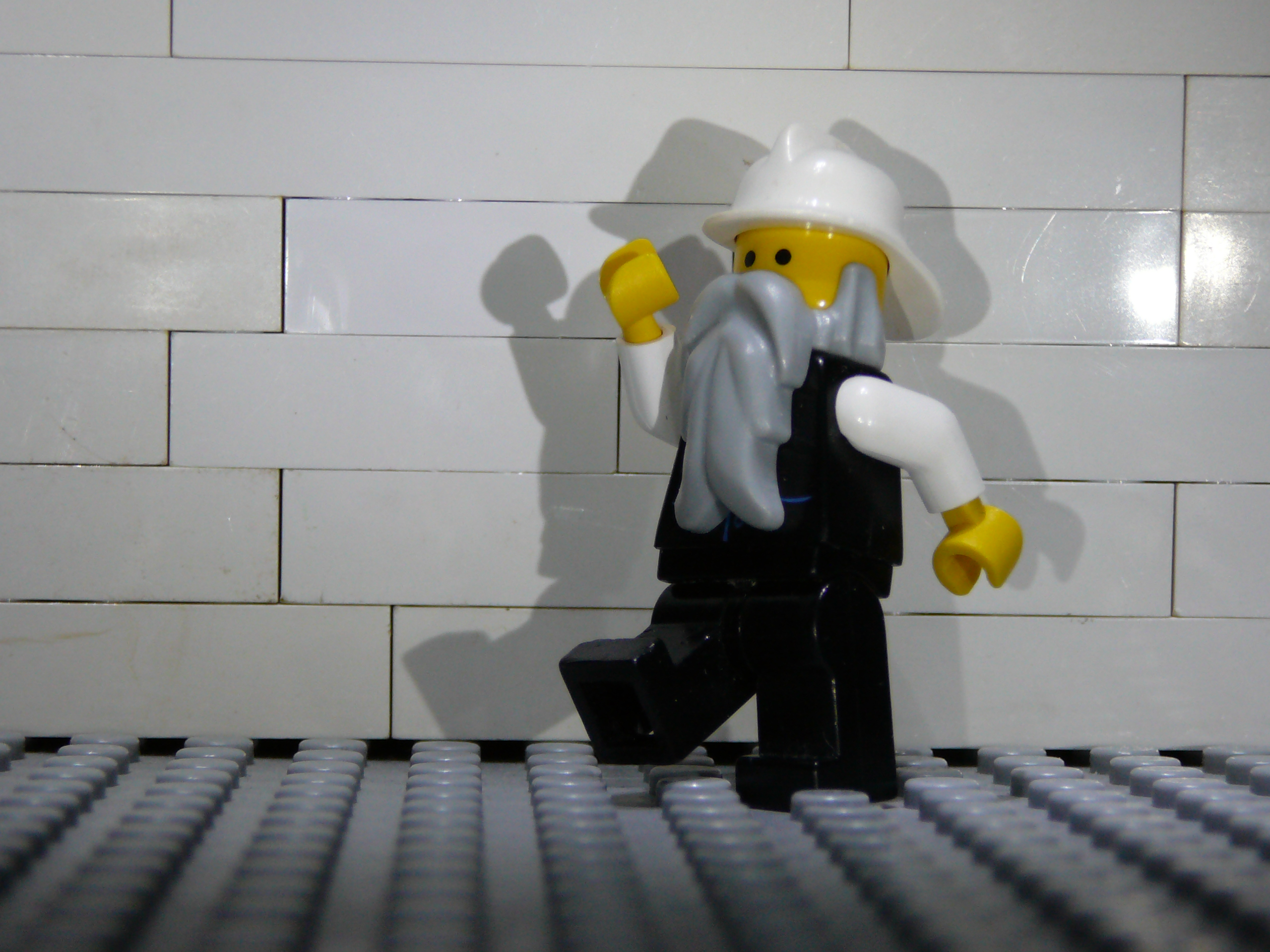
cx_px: 635
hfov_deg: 20.7
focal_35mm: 95
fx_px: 3485
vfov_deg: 15.6
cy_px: 476
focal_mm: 14.1
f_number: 3.9
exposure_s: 1/30
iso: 160
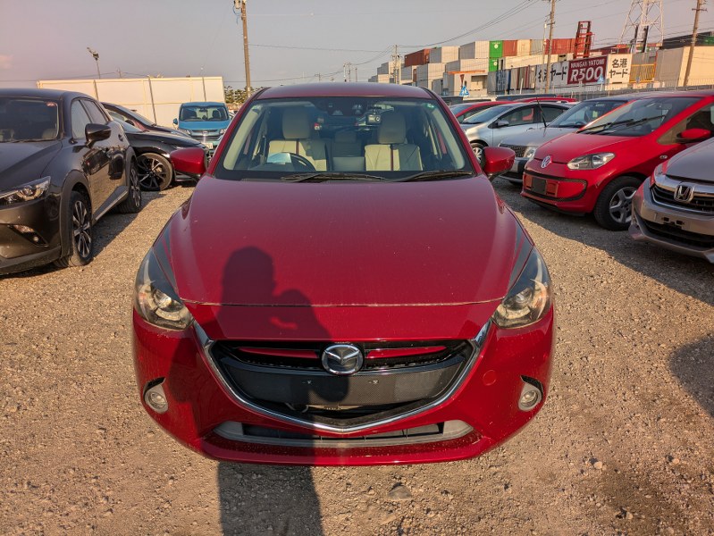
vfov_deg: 54.9
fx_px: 516
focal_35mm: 25
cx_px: 357
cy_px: 268
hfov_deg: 69.4
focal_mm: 5.43
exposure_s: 1/2959
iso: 49
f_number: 1.89
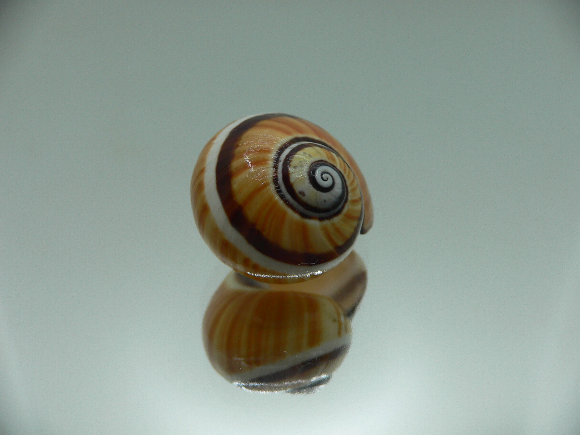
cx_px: 290
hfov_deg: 52.6
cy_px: 218
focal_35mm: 35
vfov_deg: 40.7
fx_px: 586
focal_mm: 4.6
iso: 80
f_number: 2.8
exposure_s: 1/100
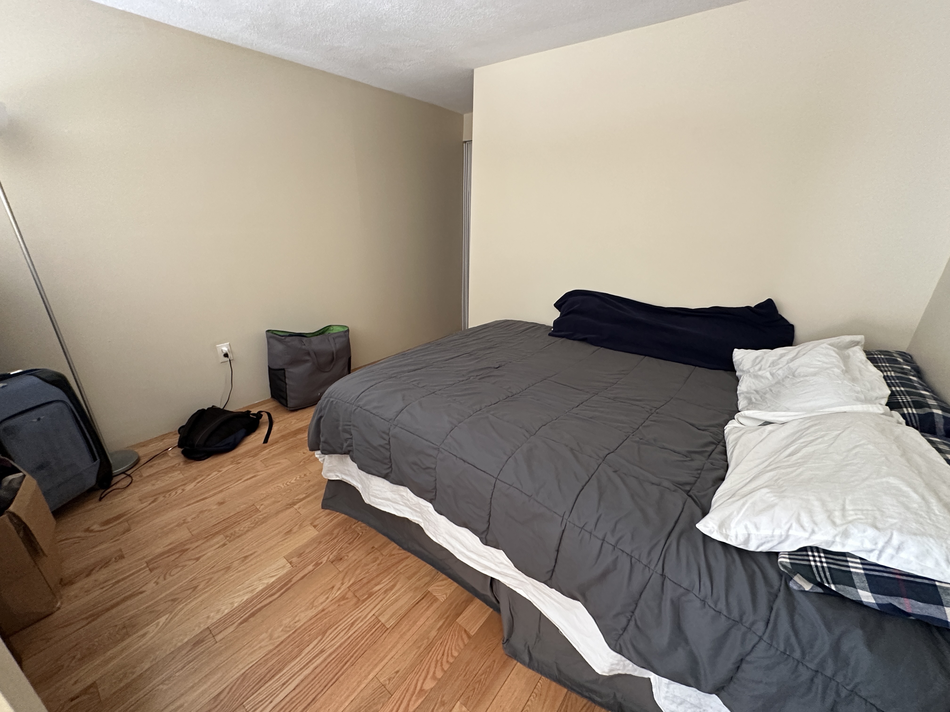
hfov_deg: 102.1
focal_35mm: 14
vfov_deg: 85.7
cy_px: 356
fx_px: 384
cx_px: 475
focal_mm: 2.22
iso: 400
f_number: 2.2
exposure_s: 1/60
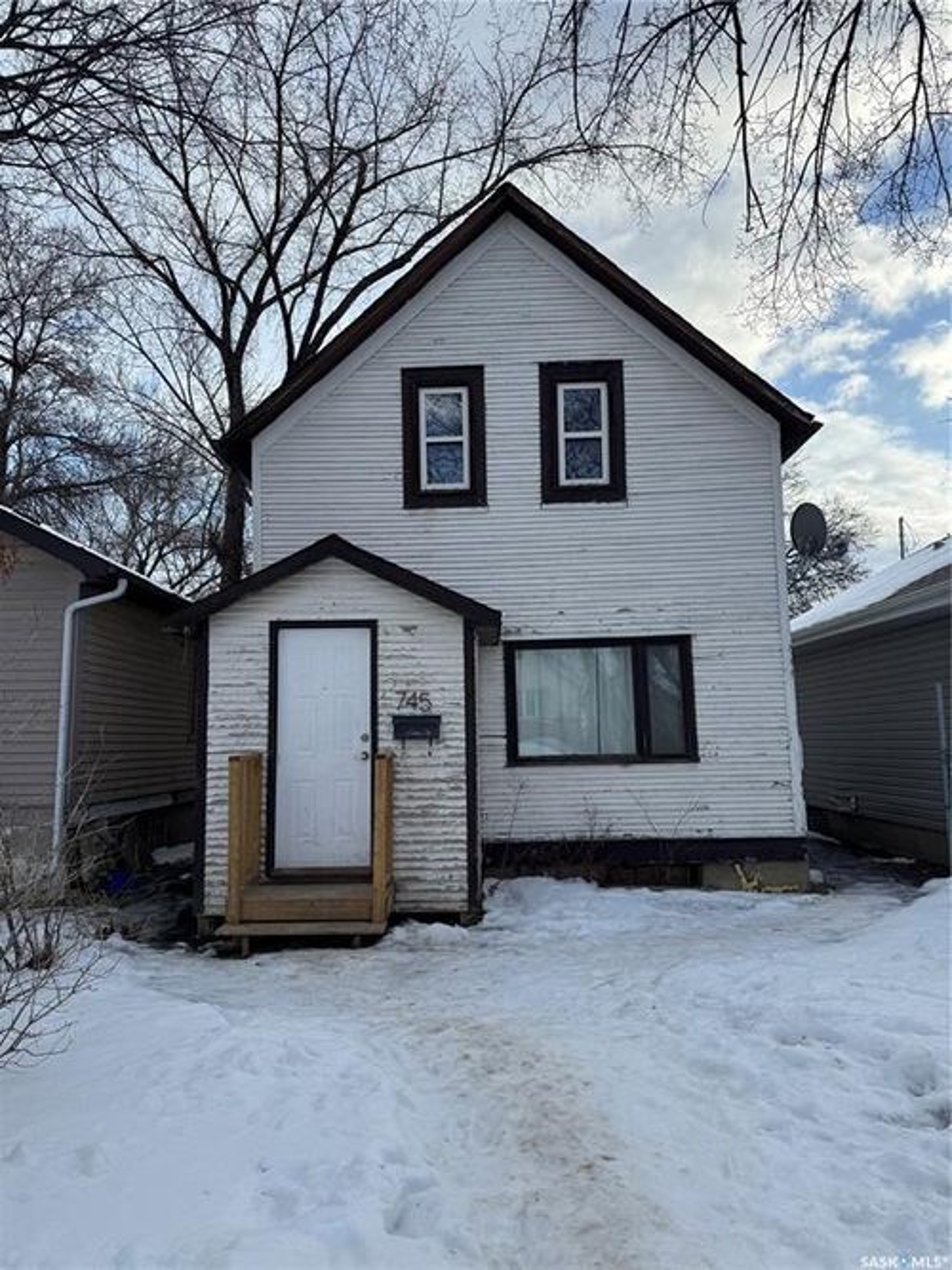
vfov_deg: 71.6
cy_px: 635
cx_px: 476
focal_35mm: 24
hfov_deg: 56.8
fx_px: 880
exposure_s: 1/2041
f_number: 1.78
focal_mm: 6.76
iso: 80
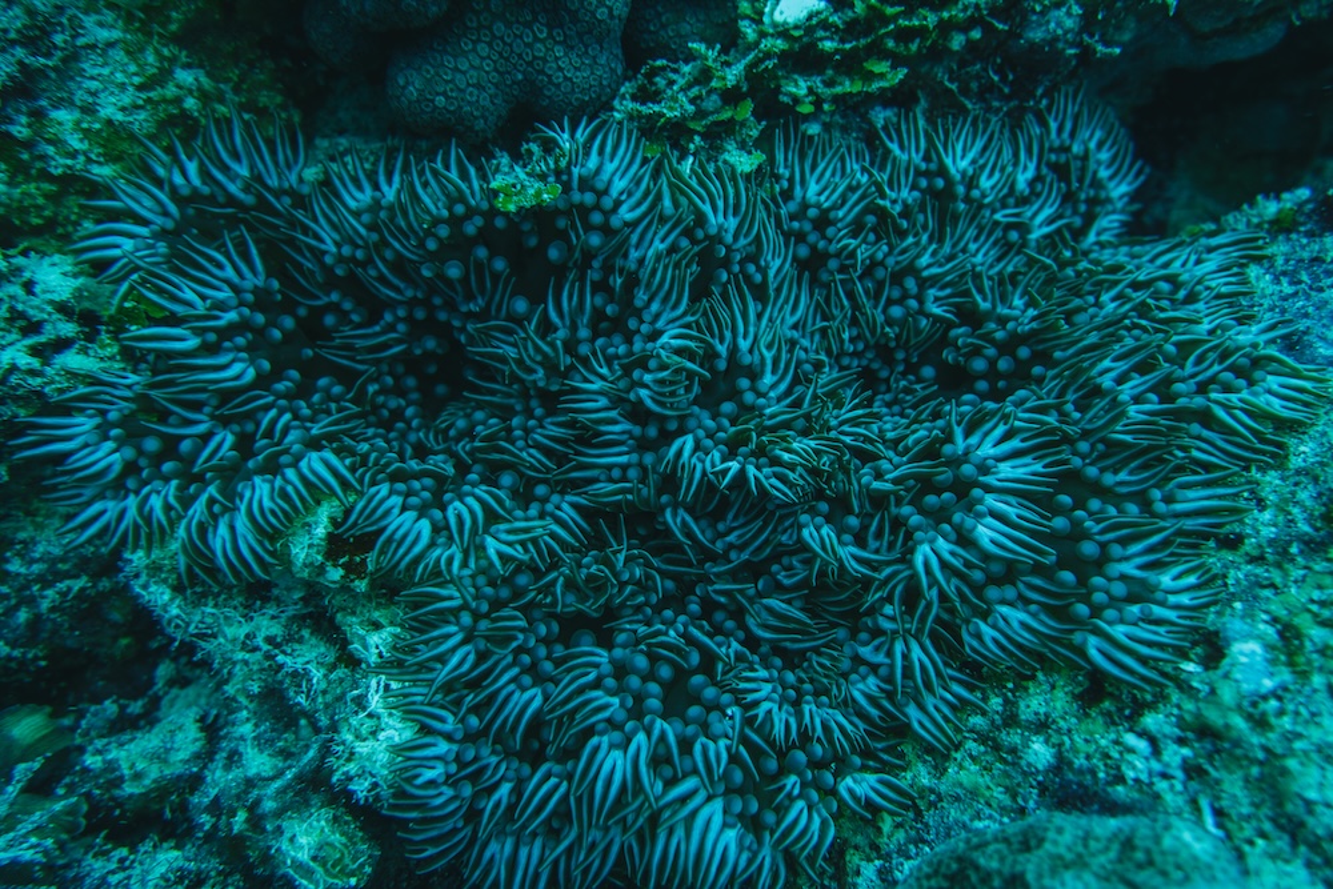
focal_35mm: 24
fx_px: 889
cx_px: 666
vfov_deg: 53.1
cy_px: 444
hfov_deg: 73.7
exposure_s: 1/80
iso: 100
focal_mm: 8.8
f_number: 2.8
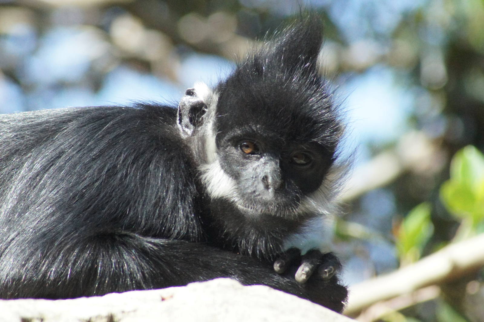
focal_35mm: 450
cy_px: 161
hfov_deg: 4.6
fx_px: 6047
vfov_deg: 3.1
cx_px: 242
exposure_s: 1/640
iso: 3200
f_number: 9
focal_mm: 300
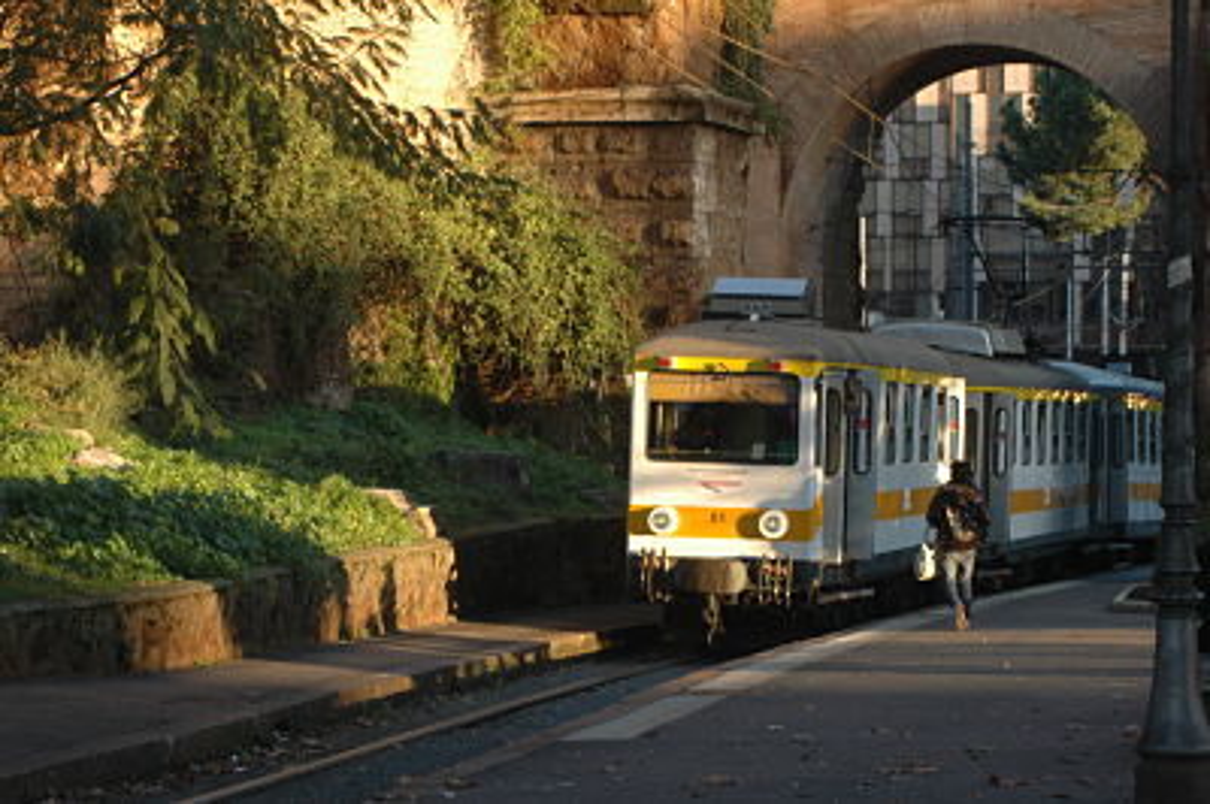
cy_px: 402
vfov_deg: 11.4
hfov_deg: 17.1
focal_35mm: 120
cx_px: 605
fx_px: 4030
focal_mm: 80
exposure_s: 1/125
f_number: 5.6
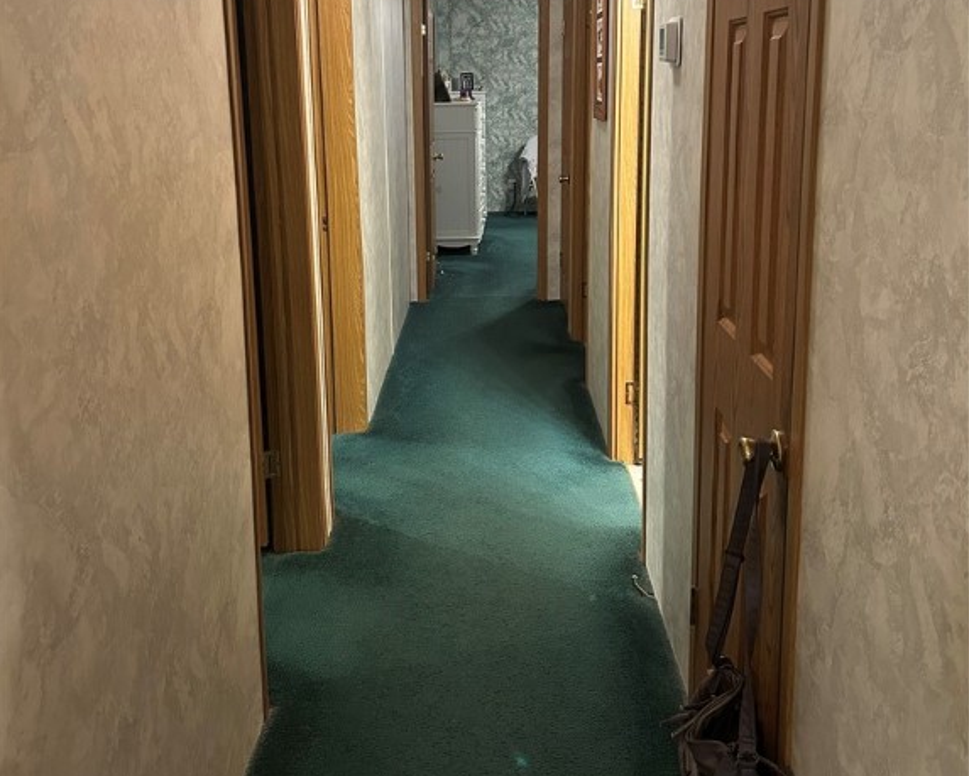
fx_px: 976
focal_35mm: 34
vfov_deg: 42.7
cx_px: 484
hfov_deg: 52.8
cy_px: 245
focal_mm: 5.7
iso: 400
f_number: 1.5
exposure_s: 1/60
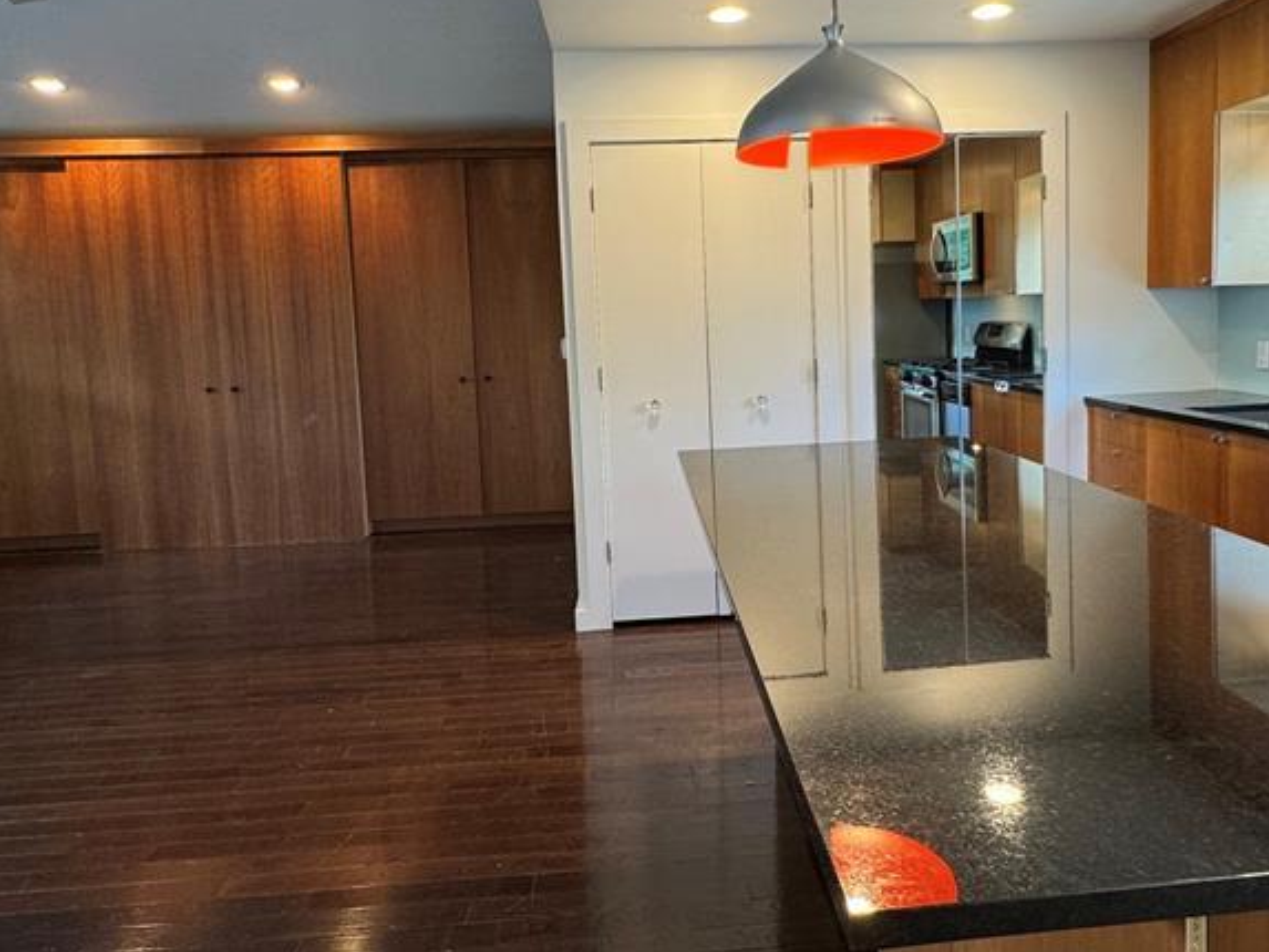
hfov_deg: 69.2
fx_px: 917
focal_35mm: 25
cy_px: 394
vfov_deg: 54.6
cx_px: 706
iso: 200
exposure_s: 1/60
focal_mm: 2.22
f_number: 2.2
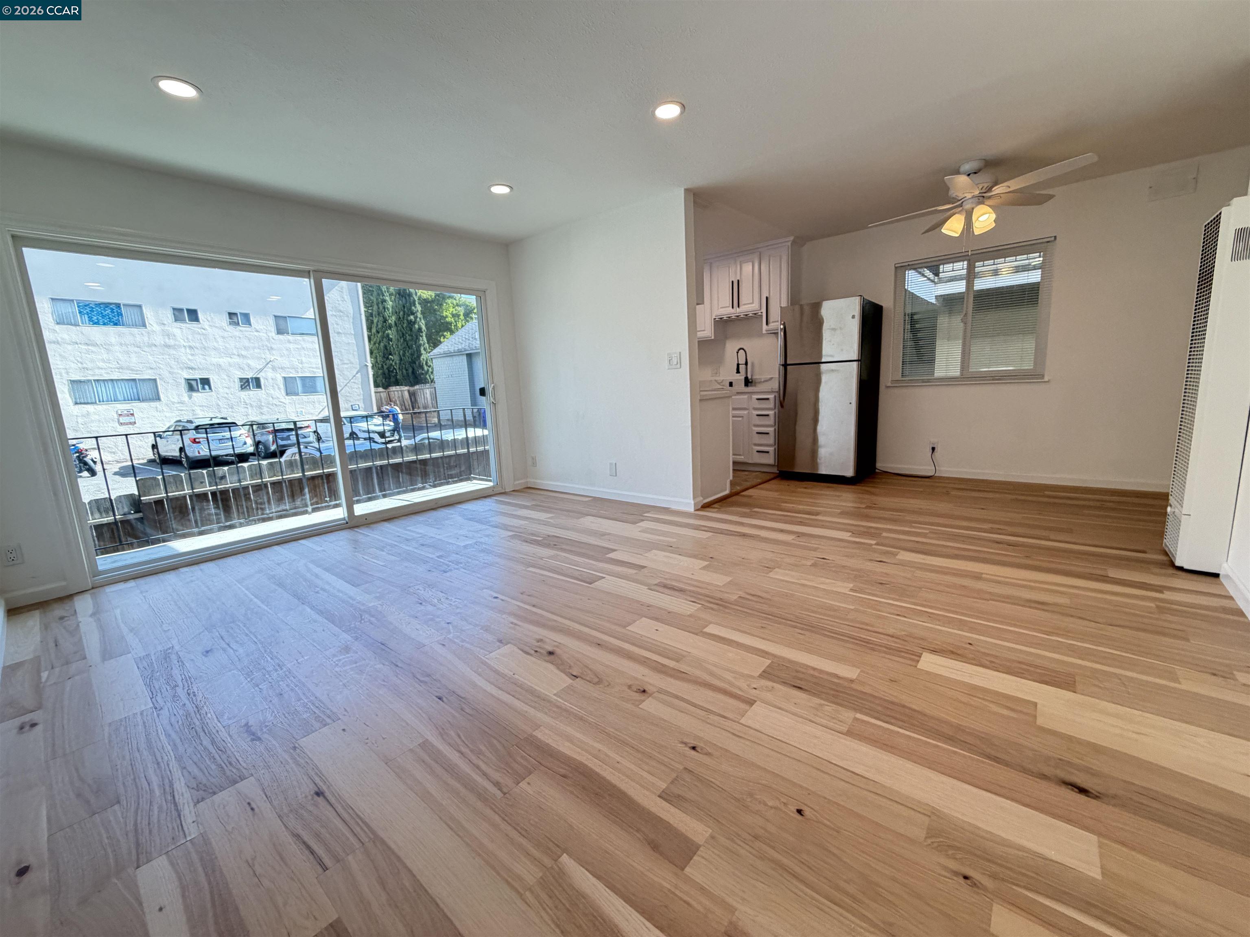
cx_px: 625
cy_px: 468
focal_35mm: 14
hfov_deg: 102.1
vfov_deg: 85.7
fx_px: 506
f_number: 2.2
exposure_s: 1/120
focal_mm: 2.22
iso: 200
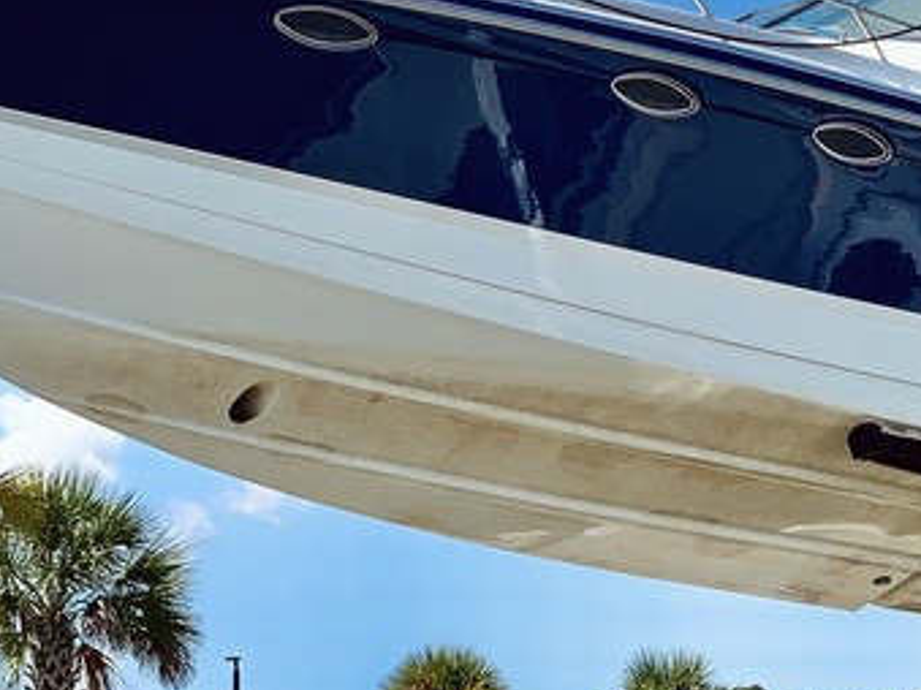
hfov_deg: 12.5
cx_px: 888
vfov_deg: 9.4
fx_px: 4176
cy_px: 57
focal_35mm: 157
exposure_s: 1/1199
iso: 16
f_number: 2.4
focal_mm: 6
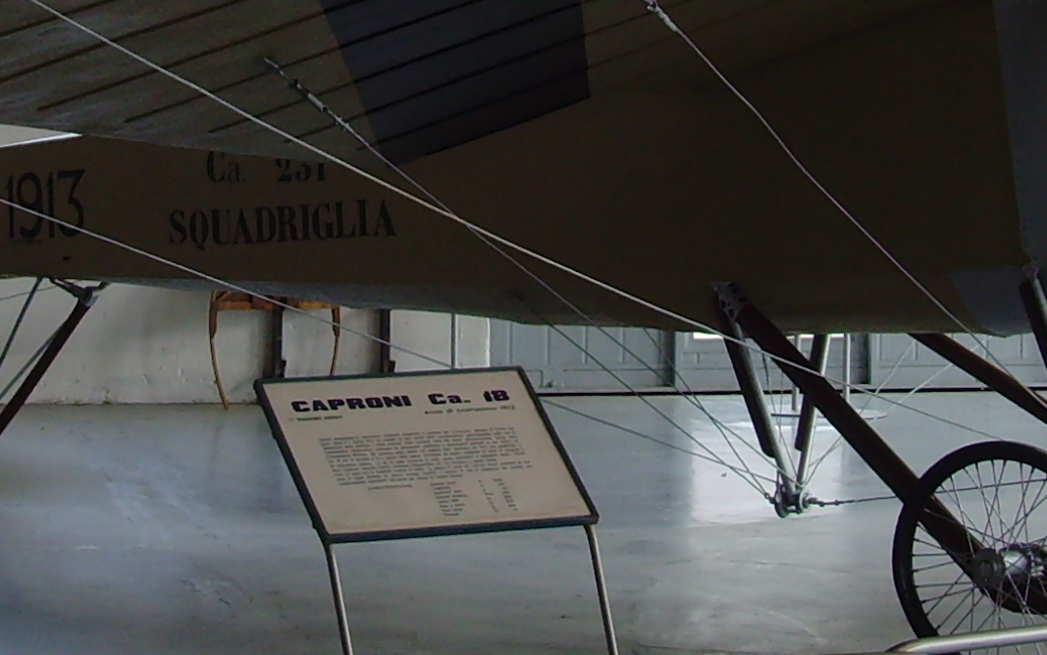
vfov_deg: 10.9
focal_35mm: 119
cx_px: 340
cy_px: -46
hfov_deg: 17.5
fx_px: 3396
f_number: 3.5
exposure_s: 1/60
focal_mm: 6.6
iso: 100
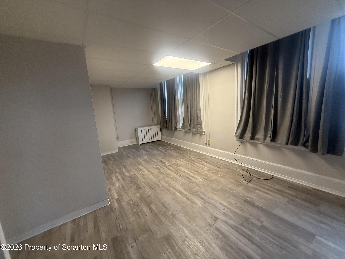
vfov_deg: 85.7
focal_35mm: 14
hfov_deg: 102.1
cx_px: 172
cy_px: 130
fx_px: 140
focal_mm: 2.22
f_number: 2.2
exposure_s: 1/120
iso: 320
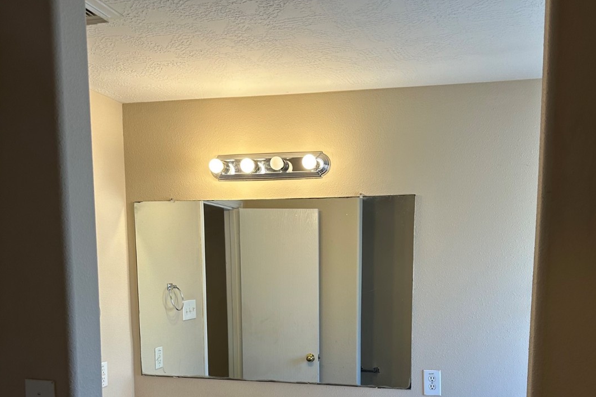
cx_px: 320
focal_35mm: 36
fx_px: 596
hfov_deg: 53.1
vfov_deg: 35.2
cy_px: 338
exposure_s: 1/121
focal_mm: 6.86
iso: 80
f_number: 1.78
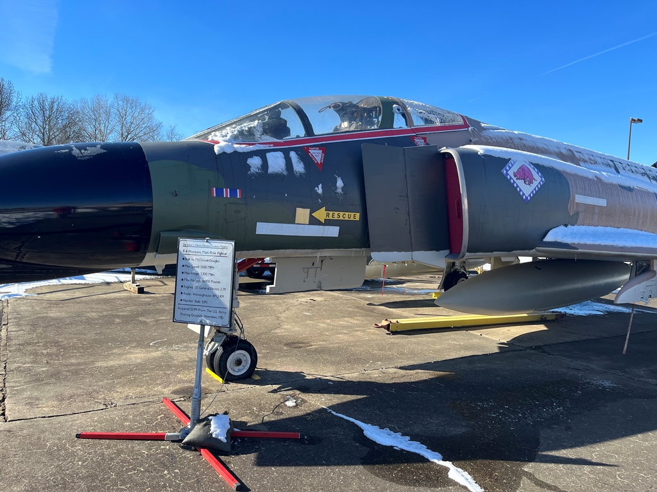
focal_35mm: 26
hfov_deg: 67.3
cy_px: 246
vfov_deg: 53.1
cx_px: 328
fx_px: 493
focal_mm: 5.1
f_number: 1.6
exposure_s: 1/2137
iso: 50
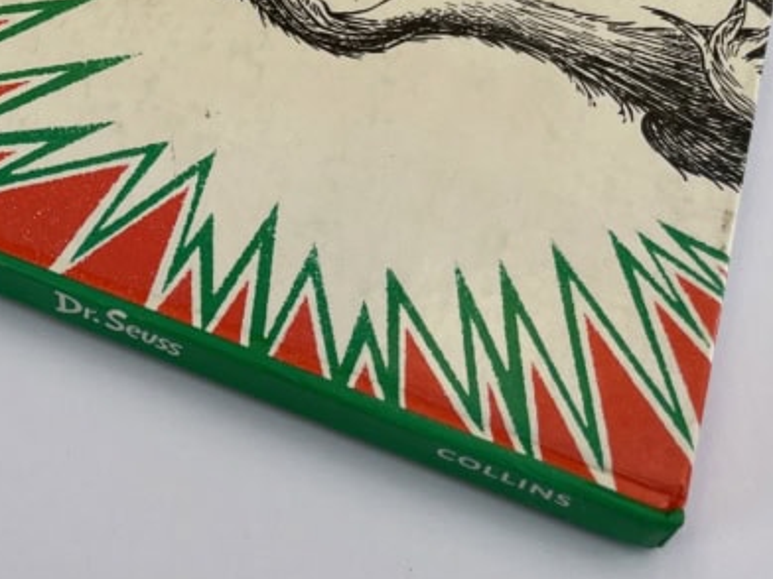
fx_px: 1518
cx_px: -14
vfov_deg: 21.0
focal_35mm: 68
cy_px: 20
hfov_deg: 26.9
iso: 32
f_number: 1.6
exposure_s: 1/567
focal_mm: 4.2
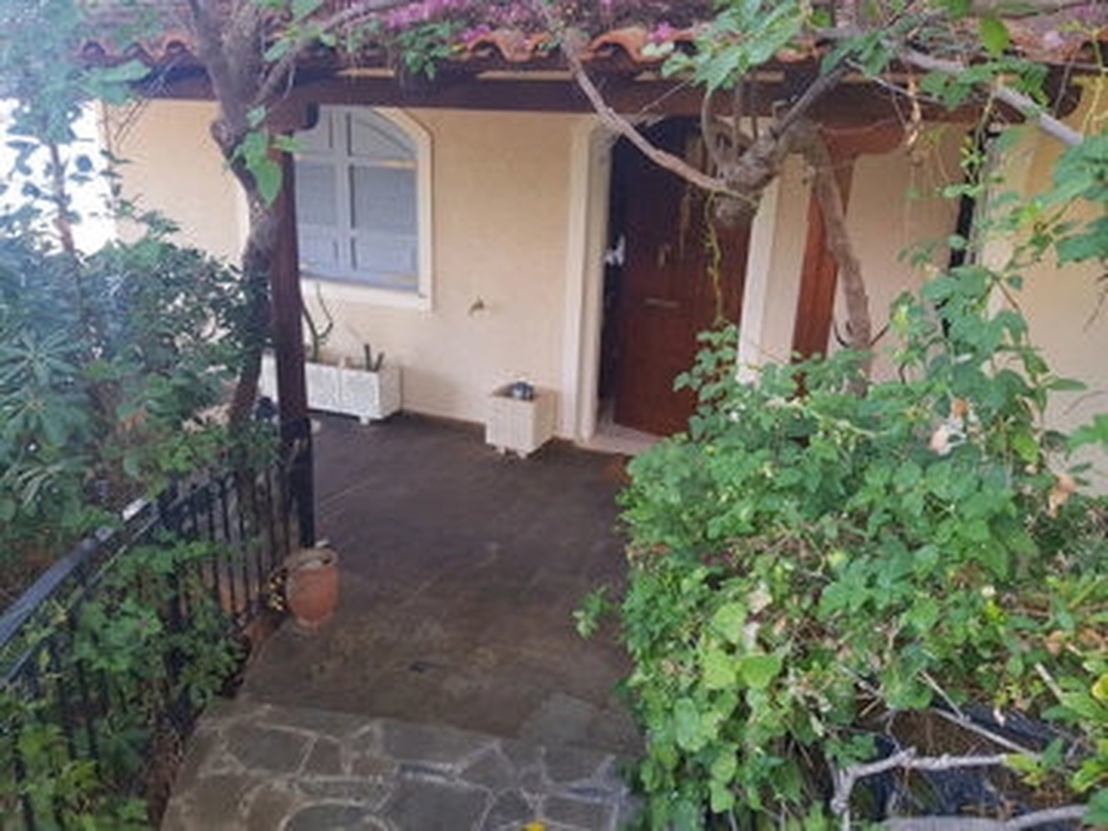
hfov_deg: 67.3
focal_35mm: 26
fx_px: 832
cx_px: 554
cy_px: 416
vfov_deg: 53.1
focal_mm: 4.2
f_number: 1.7
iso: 80
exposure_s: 1/50
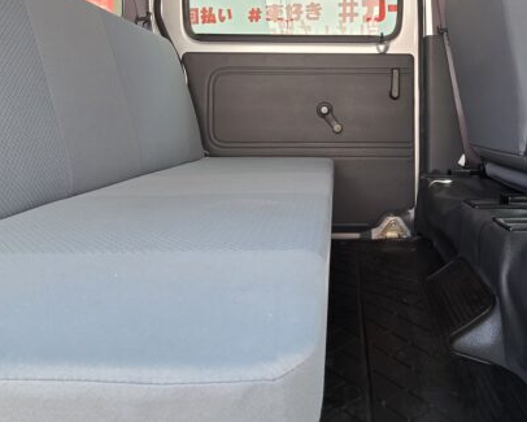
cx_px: 335
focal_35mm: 25
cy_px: 112
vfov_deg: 54.5
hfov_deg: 66.9
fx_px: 390
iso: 50
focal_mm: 2.2
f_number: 2.2
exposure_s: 1/138
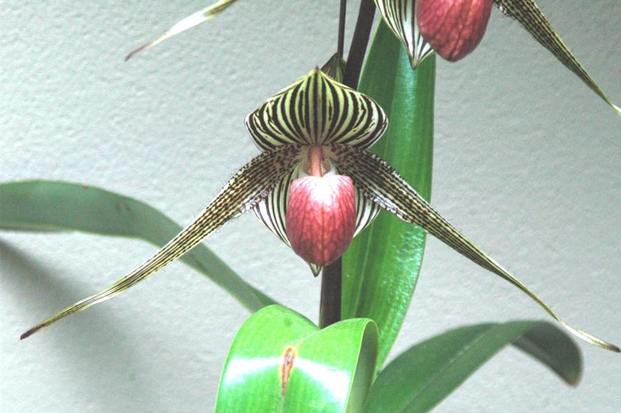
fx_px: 2585
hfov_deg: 13.7
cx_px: 310
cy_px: 206
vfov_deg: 9.1
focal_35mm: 150
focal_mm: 100
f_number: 8
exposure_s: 1/400
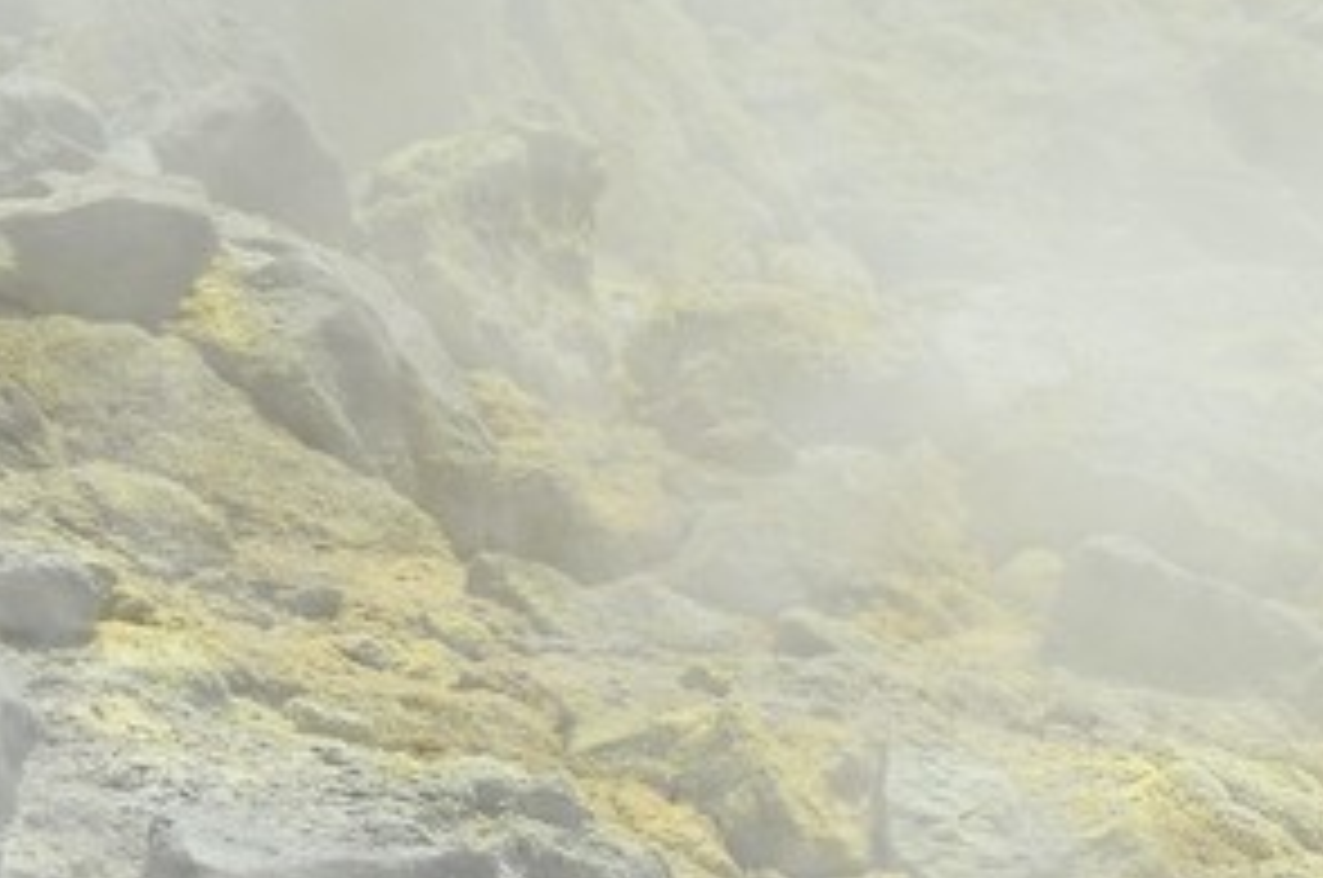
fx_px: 39992
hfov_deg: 1.9
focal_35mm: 1090
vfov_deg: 1.3
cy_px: 905
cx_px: 3586
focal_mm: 200
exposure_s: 1/320
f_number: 14
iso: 200
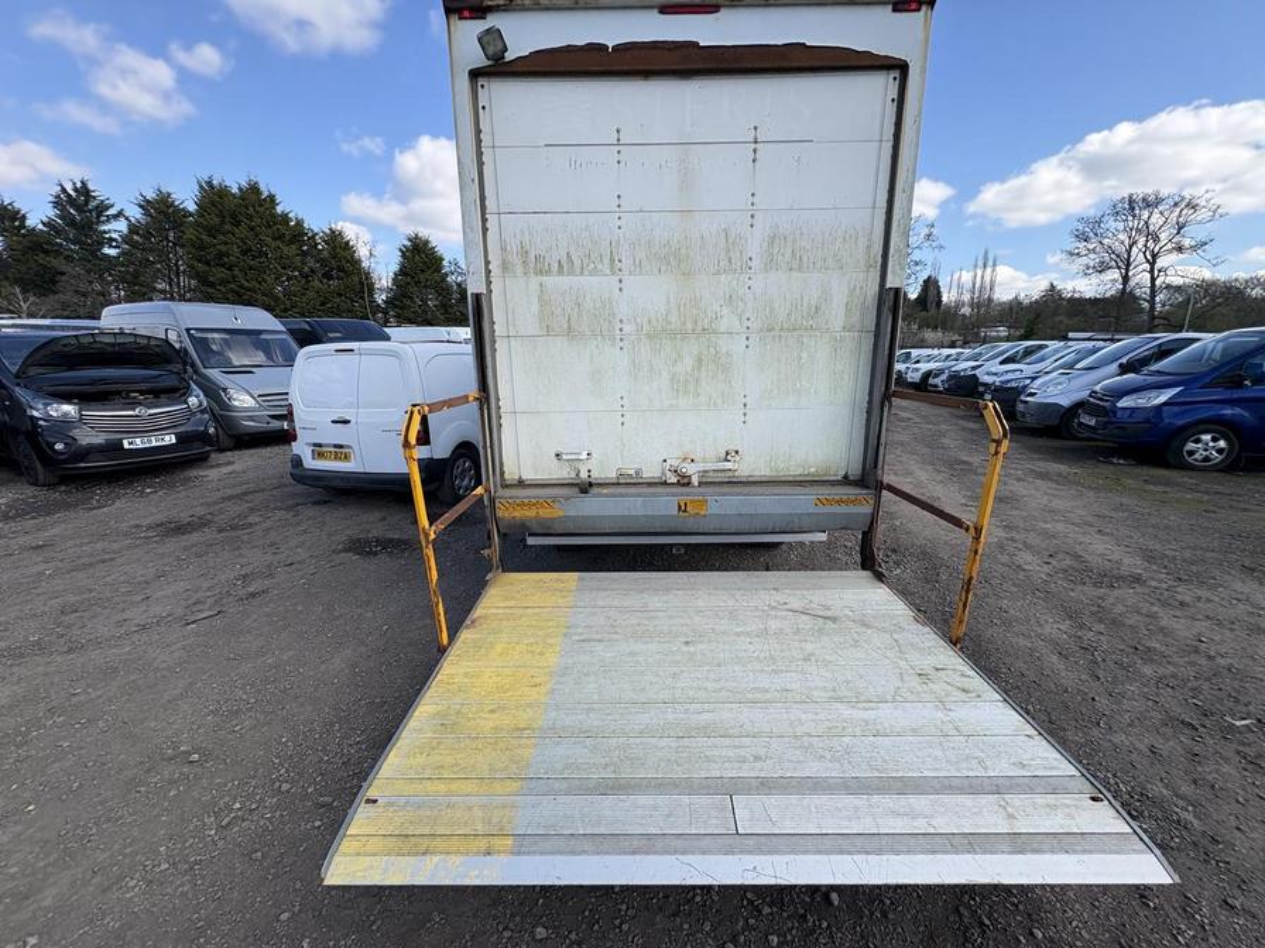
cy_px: 474
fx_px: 512
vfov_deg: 85.7
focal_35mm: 14
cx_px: 632
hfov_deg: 102.1
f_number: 2.2
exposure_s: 1/787
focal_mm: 2.22
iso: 40
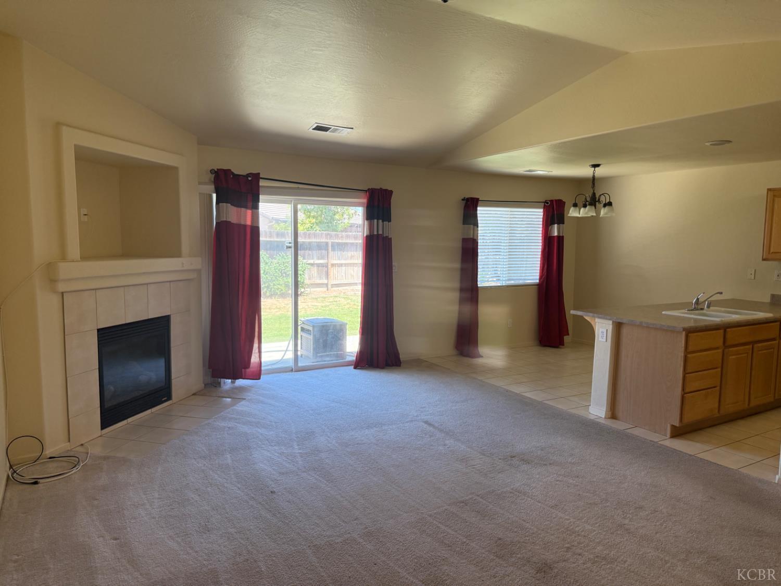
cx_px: 390
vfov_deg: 56.8
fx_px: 541
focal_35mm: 24
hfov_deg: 71.6
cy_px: 293
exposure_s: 1/228
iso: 200
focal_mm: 6.76
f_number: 1.78
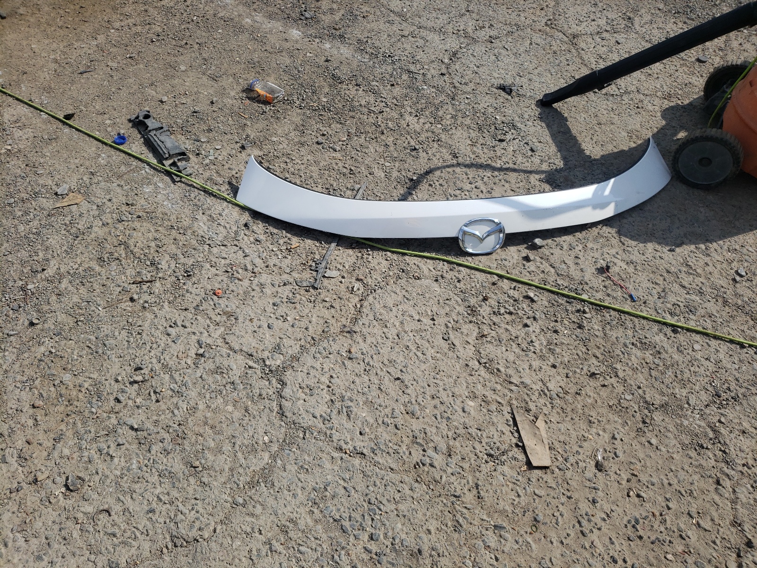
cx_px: 378
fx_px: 569
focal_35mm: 26
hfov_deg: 67.3
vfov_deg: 53.1
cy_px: 284
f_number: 1.5
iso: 50
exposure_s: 1/5000
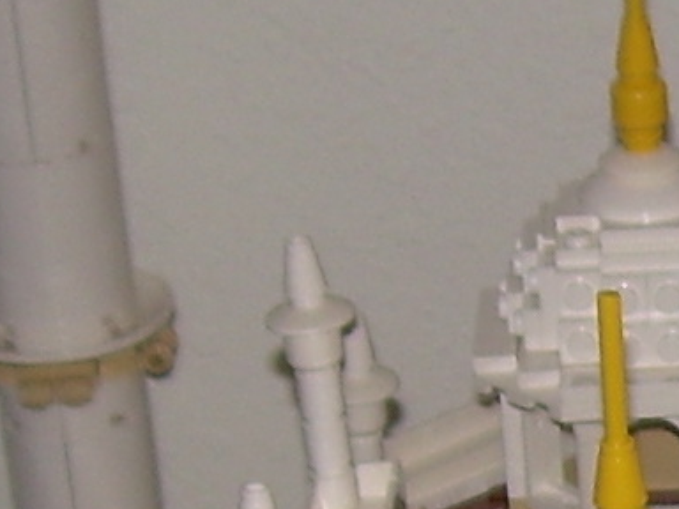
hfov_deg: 8.4
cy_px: 792
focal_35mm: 225
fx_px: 4413
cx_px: 1252
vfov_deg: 6.5
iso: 50
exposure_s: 1/60
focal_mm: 6.3
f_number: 2.8
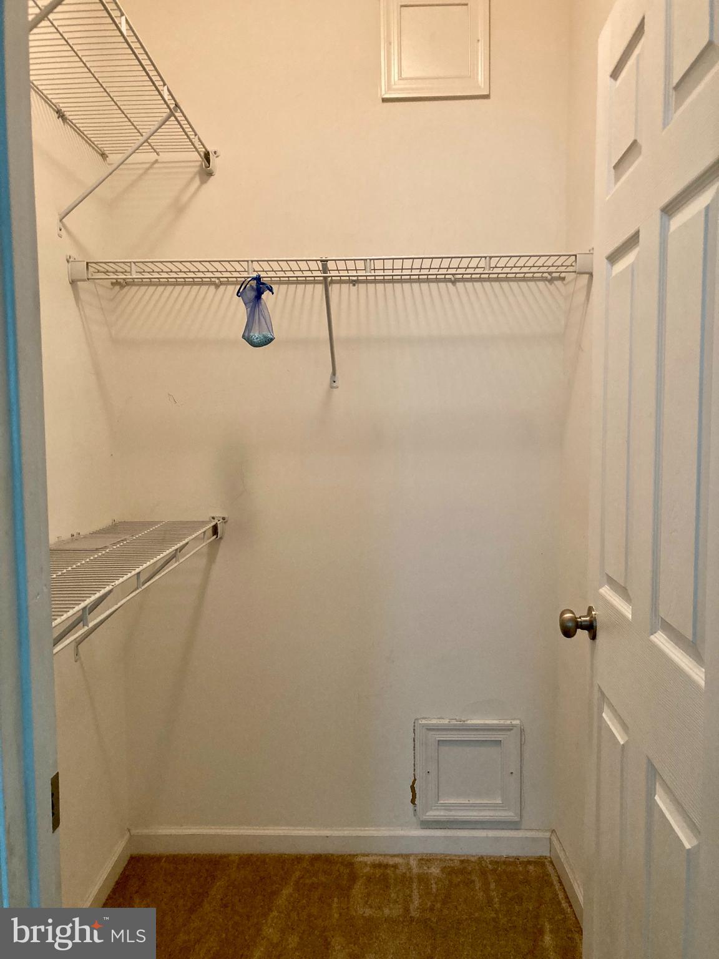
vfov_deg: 63.4
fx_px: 775
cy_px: 480
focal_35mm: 28
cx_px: 360
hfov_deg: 49.7
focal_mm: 3.99
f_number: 1.8
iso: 200
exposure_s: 1/60
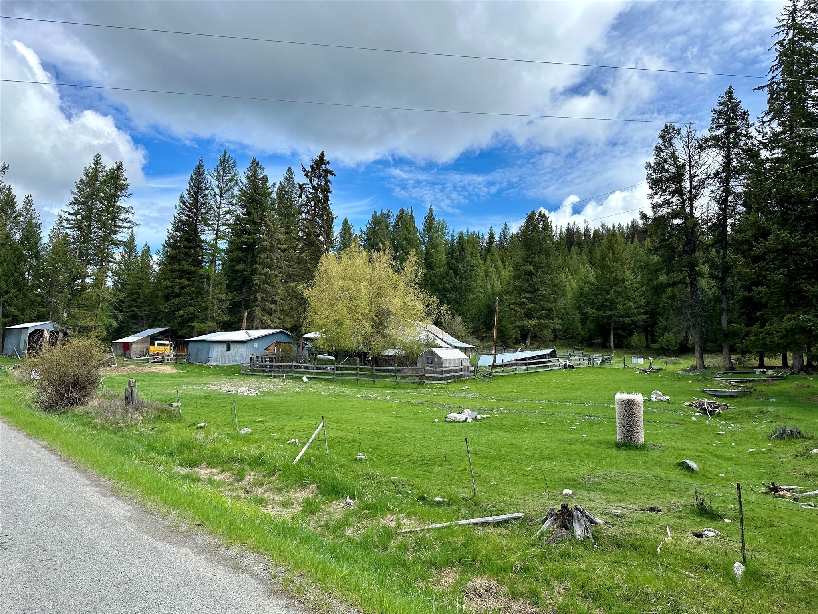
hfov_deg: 71.6
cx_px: 409
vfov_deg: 56.8
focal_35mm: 24
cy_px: 307
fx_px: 567
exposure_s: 1/2882
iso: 80
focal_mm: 6.86
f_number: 1.78
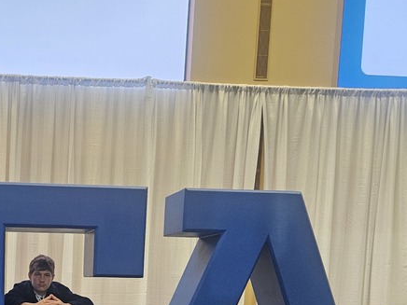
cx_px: 21
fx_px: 635
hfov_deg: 33.2
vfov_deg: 24.9
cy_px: 347
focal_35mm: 54
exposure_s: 1/30
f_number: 1.8
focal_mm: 5.4
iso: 320
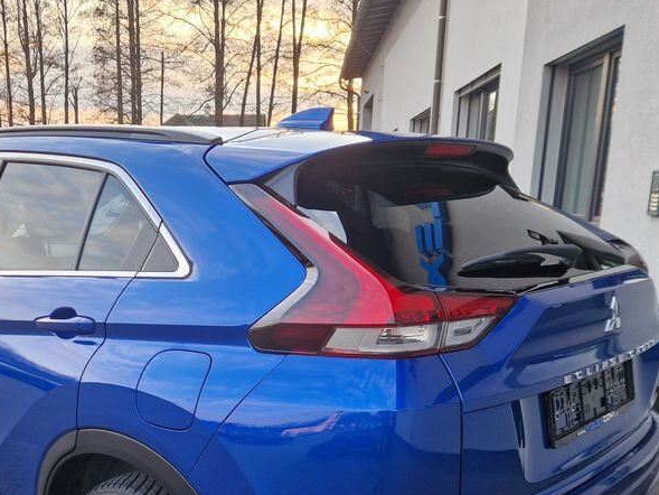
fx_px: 762
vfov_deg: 35.1
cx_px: 209
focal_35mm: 40
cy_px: 381
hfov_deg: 45.9
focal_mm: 5.4
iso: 64
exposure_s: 1/180
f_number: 1.8
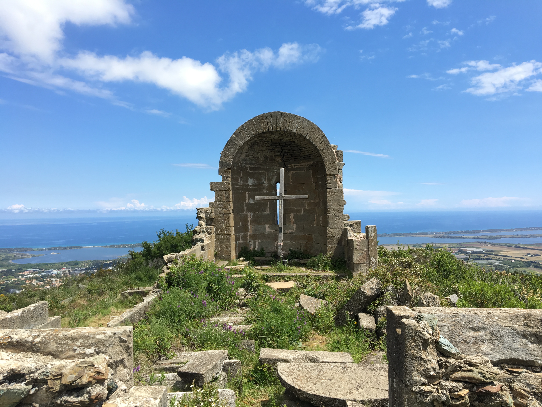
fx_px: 454
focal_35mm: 29
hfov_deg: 61.7
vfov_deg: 48.2
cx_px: 271
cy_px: 204
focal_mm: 4.15
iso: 25
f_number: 2.2
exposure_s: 1/1040
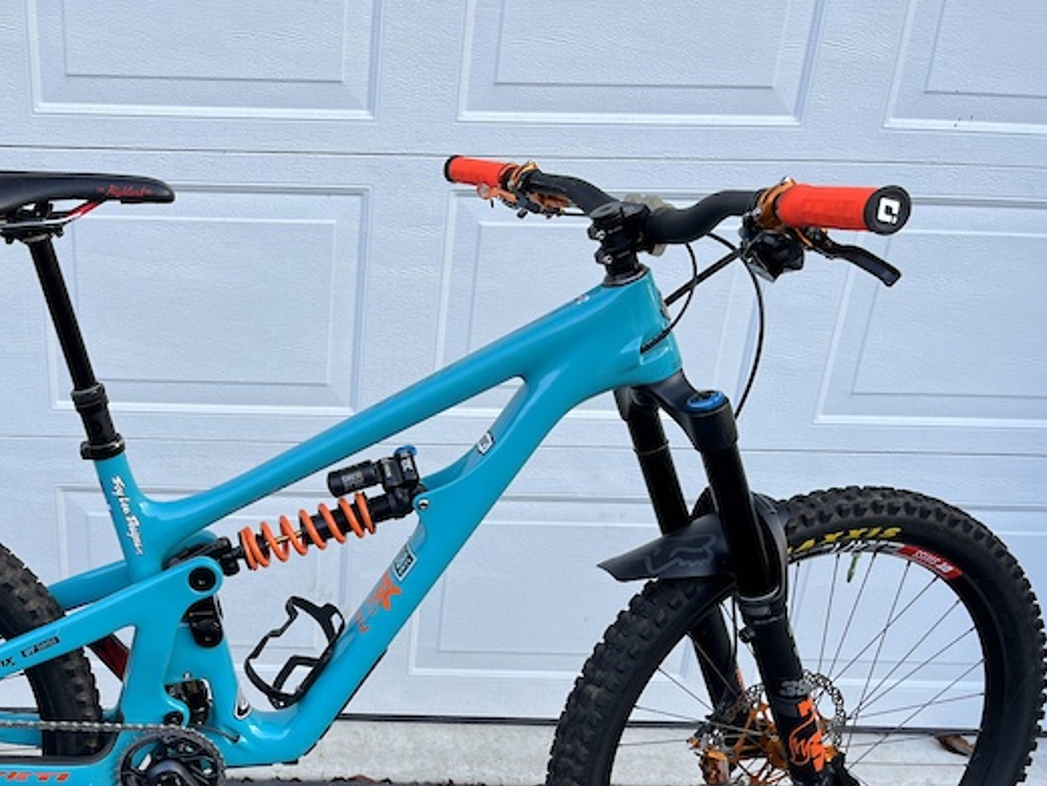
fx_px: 1210
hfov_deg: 45.2
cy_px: 595
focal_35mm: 40
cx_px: 266
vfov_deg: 35.1
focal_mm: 5.1
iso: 40
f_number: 1.6
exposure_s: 1/121
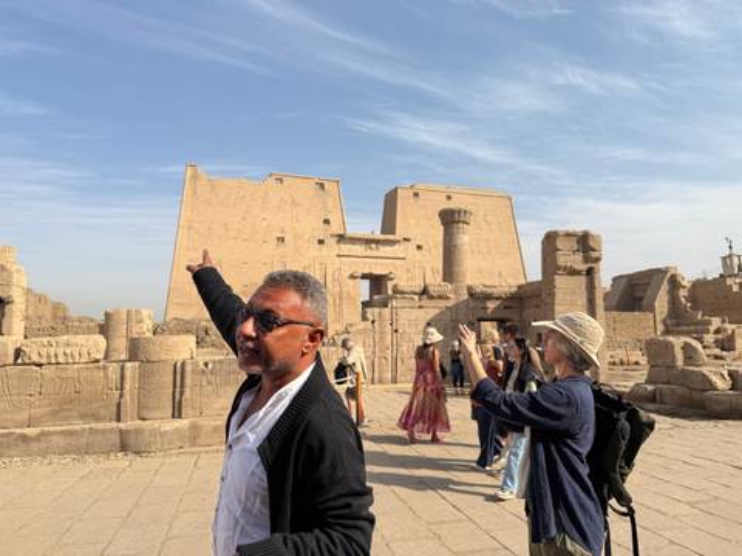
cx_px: 371
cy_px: 278
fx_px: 514
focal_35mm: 24
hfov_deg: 71.6
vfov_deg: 56.8
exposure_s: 1/5319
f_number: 1.78
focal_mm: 6.76
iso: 80
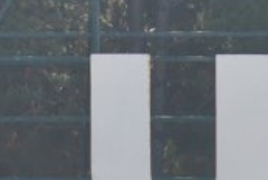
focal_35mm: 1990
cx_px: 40
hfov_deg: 1.0
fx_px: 14840
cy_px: -141
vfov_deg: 0.7
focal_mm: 200
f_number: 8
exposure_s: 1/200
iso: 100
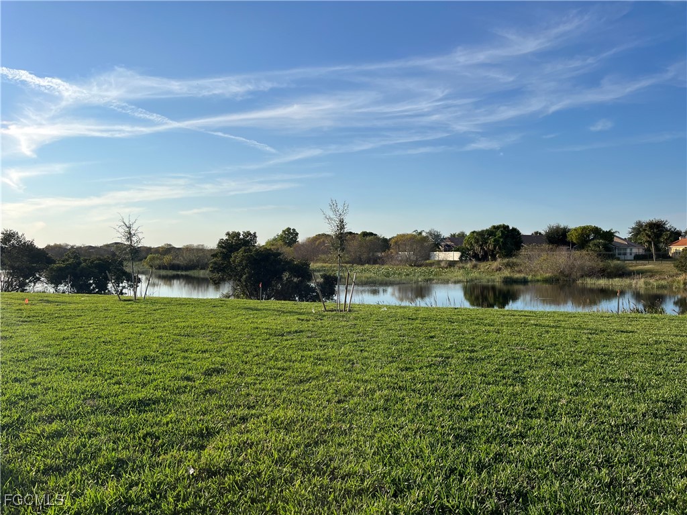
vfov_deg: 53.1
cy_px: 258
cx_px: 344
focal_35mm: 26
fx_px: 516
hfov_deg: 67.3
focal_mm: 5.1
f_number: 1.6
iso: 50
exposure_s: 1/4651
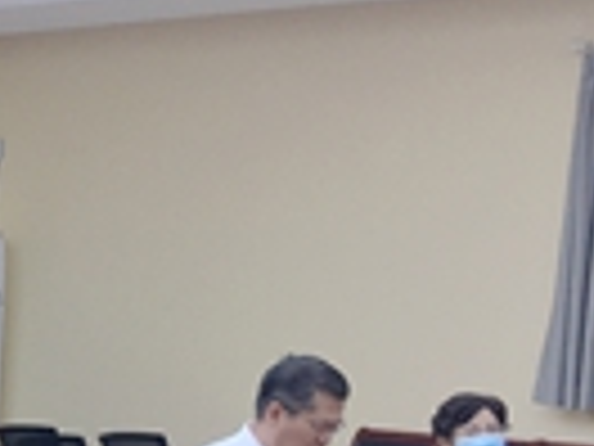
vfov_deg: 11.0
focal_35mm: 132
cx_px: -490
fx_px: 2265
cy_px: 559
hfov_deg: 13.4
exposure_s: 1/50
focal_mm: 4.15
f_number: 2.2
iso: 25
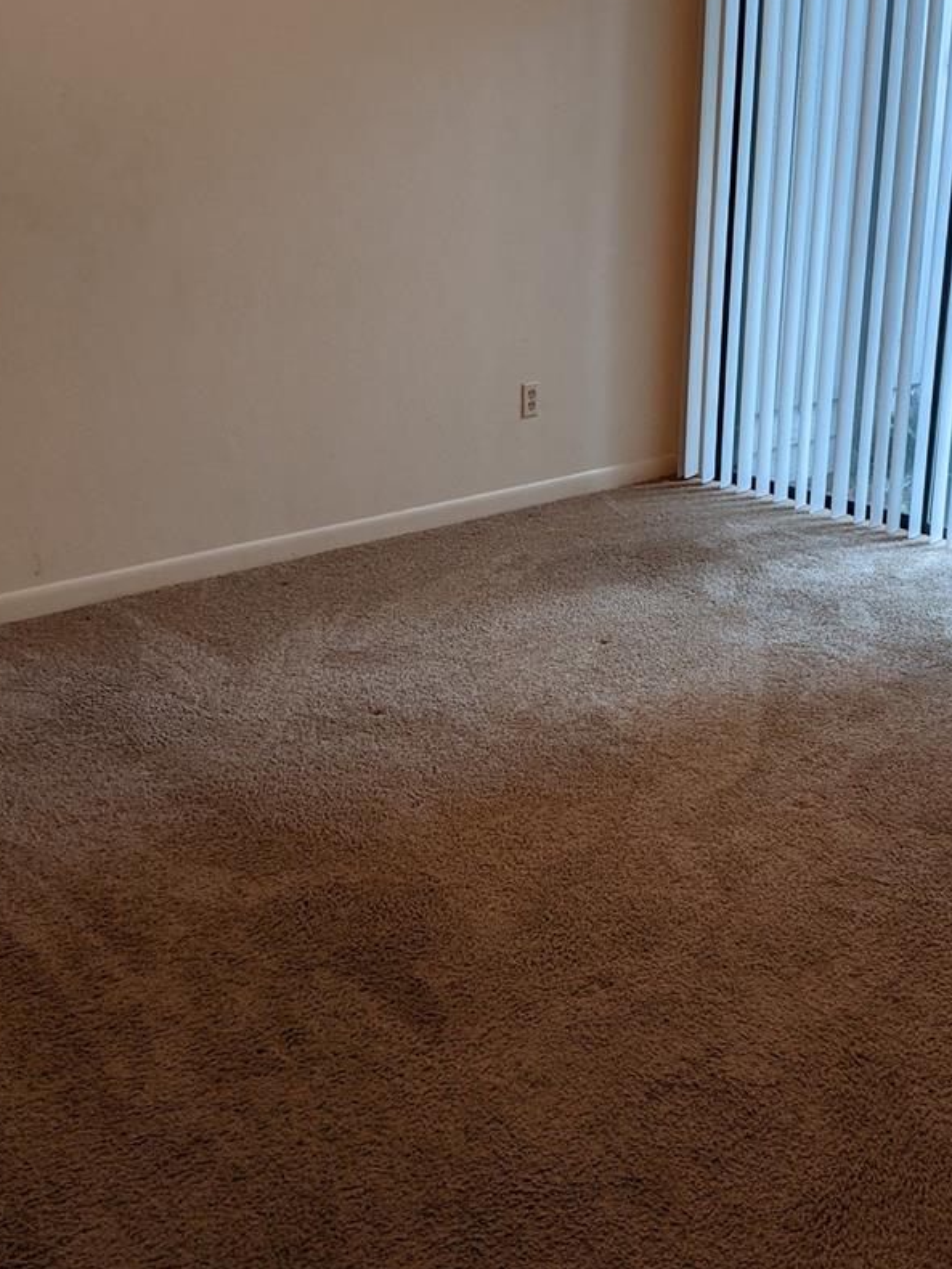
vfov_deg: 45.5
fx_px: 1503
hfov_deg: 35.0
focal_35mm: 41
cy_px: 501
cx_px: 570
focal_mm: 4.44
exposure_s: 1/120
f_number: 1.8
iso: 73
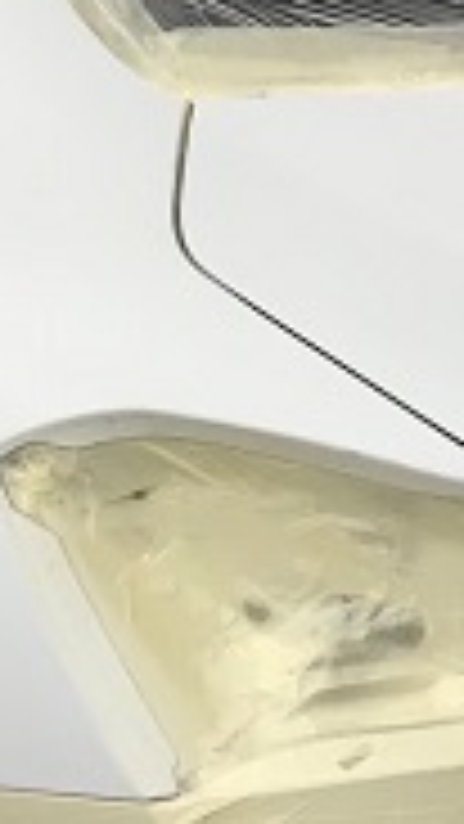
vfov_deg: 14.2
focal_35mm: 151
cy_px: 389
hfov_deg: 8.0
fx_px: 3301
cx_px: 419
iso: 40
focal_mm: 3.99
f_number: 1.8
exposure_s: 1/100
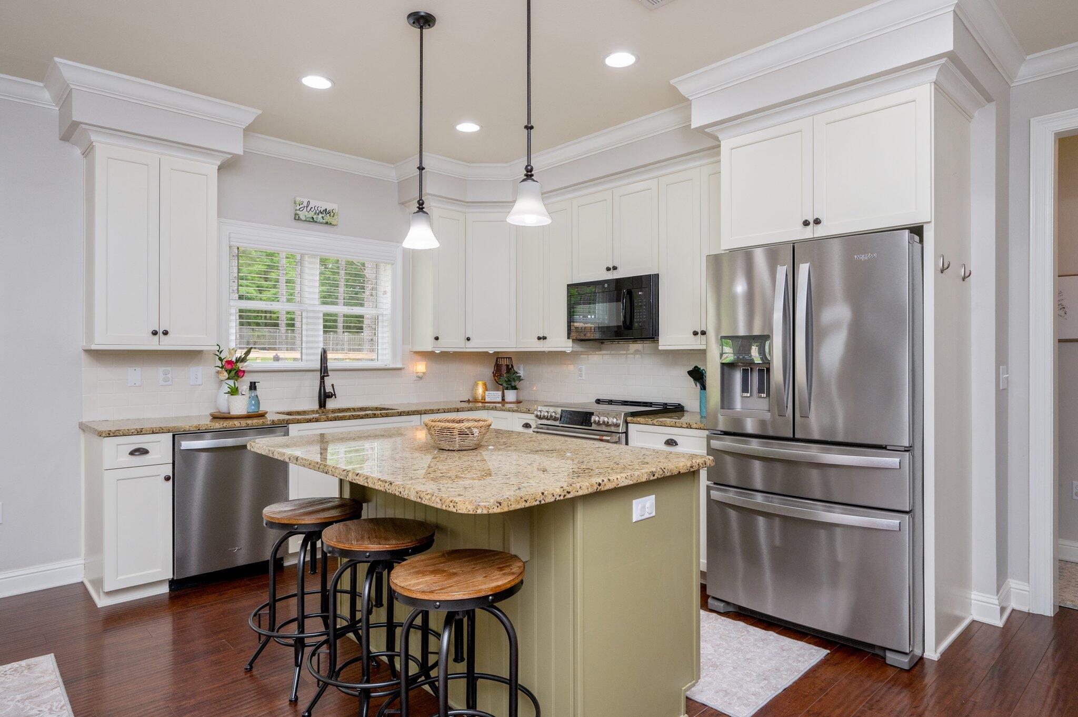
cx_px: 539
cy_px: 358
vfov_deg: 60.6
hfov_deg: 82.6
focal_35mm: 20
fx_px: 613
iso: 500
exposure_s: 1/30
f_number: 9
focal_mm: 20.5
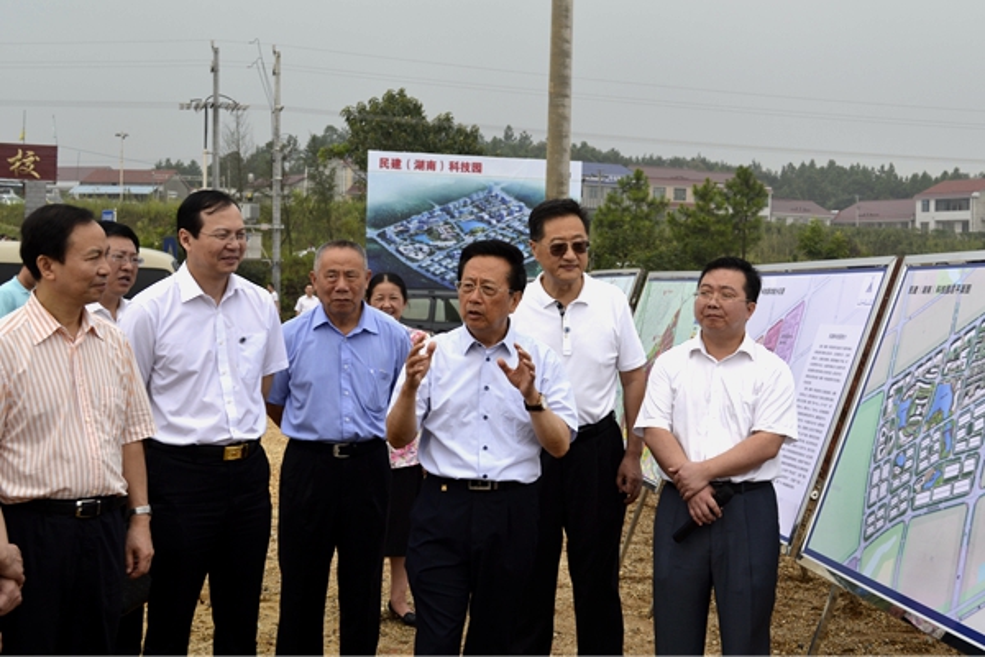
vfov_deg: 31.9
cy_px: 328
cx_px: 492
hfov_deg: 46.4
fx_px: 1149
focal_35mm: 42
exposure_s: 1/160
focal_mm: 28
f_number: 6.3
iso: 100
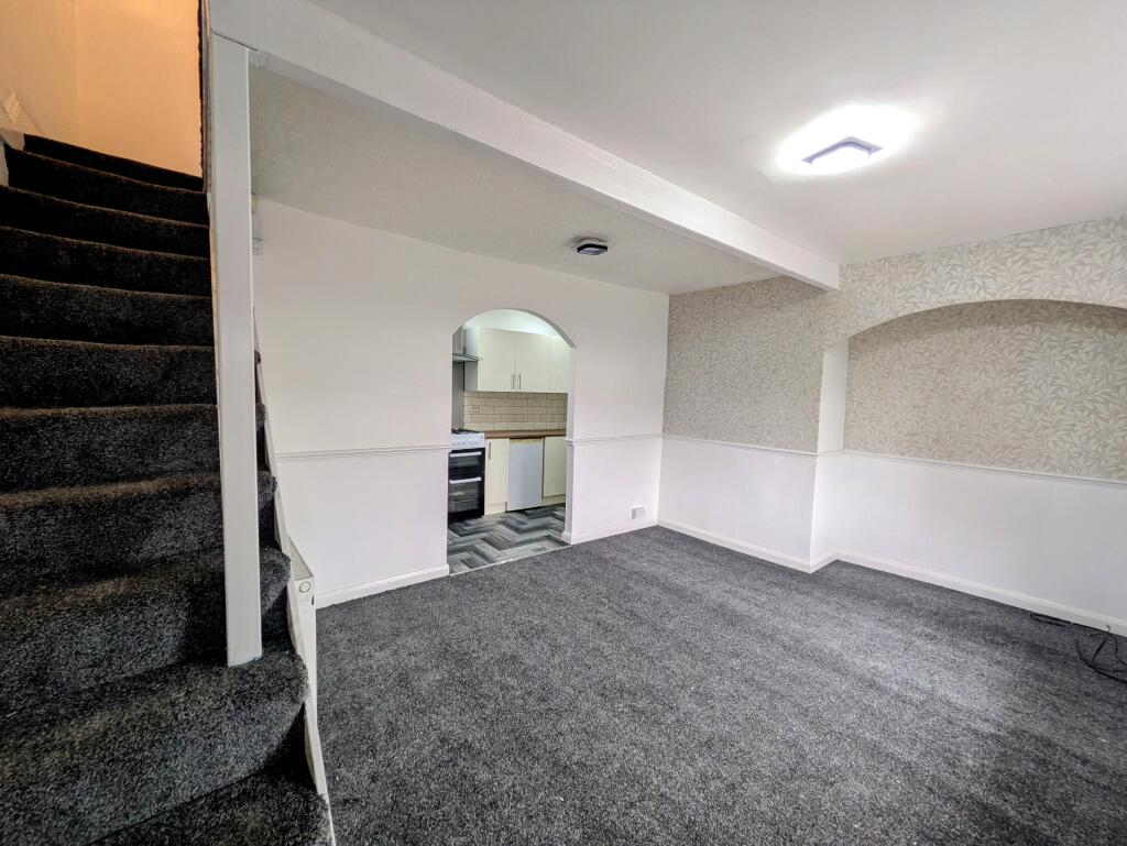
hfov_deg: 102.0
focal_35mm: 14
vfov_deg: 85.7
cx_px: 564
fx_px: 456
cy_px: 423
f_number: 2.2
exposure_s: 1/33.3
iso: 52
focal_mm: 1.83
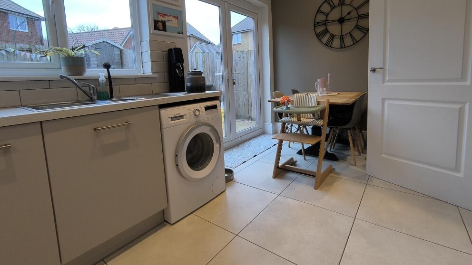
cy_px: 101
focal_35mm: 18
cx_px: 239
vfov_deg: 60.3
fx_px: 225
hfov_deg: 92.7
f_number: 2.2
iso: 64
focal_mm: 1.65
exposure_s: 1/50
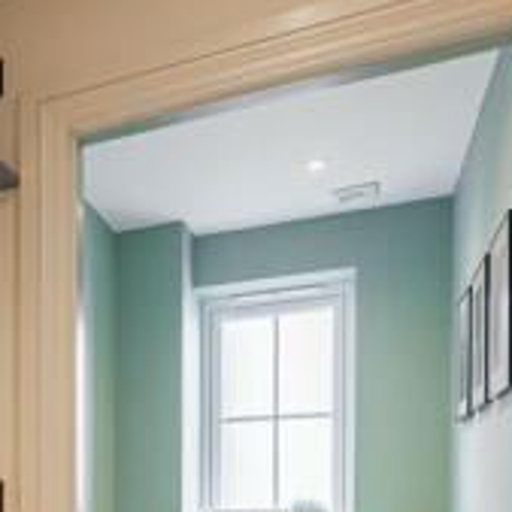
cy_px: 532
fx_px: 770
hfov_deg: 30.5
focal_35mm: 46
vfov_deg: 33.2
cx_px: -123
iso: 200
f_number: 5.6
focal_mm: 14
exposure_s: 1/25
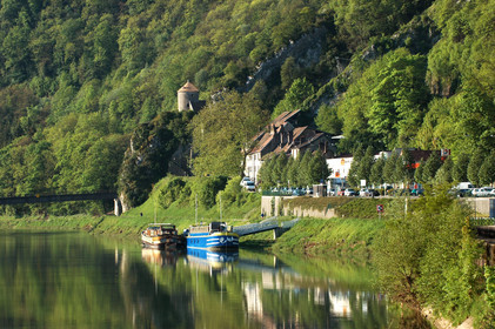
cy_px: 164
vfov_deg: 7.6
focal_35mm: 180
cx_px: 248
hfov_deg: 11.4
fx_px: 2473
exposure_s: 1/200
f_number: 8
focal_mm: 120
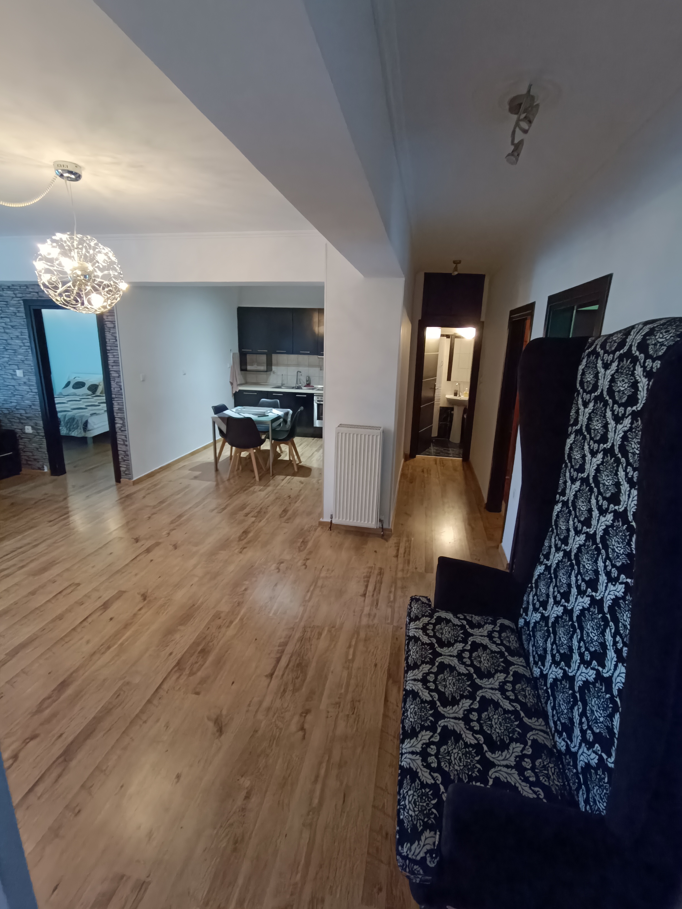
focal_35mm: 16
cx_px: 341
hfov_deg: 78.1
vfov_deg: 94.5
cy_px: 454
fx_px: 420
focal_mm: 1.66
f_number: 2.2
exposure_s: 1/33.3
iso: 912
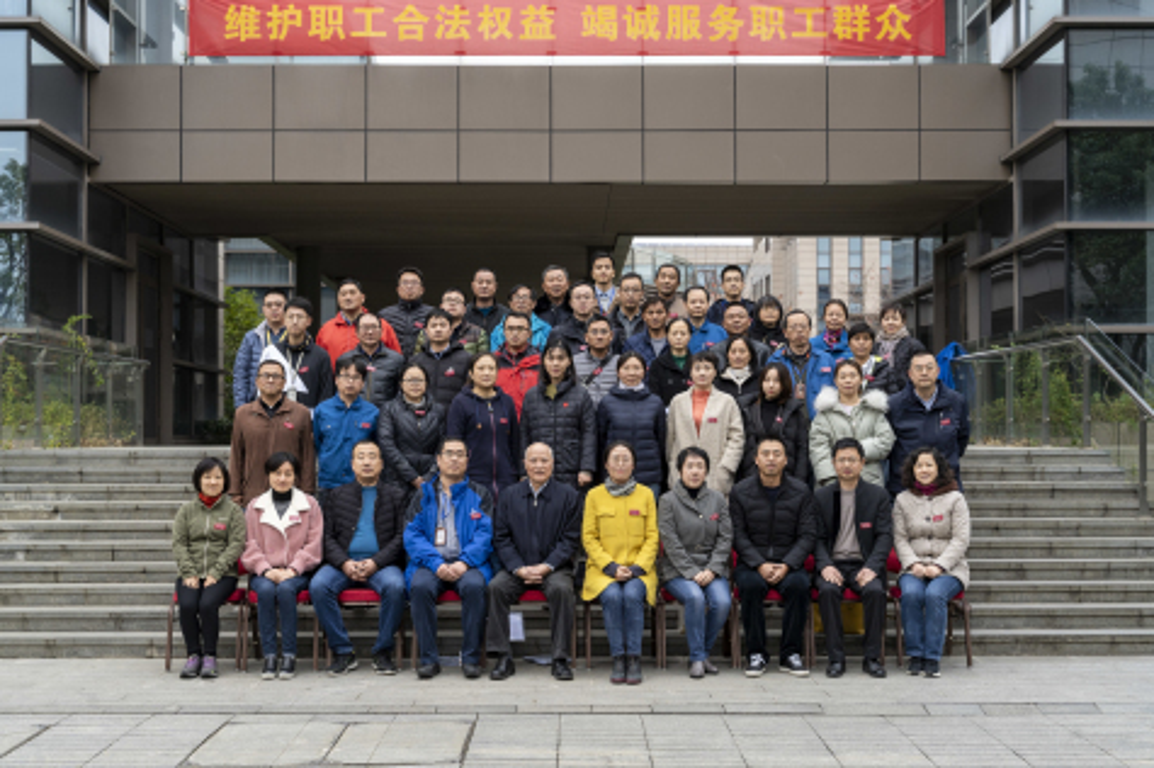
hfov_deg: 43.6
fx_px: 1441
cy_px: 384
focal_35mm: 45
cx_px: 577
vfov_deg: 29.8
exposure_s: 1/80
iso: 500
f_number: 7.1
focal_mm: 45
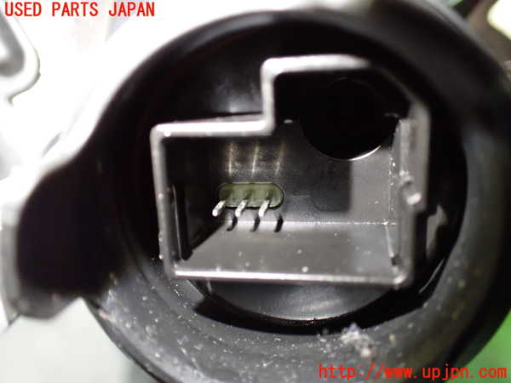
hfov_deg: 56.8
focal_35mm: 32
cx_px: 256
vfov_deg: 44.2
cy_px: 192
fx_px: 472
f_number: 2.4
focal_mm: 5.79
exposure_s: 1/30
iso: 1000
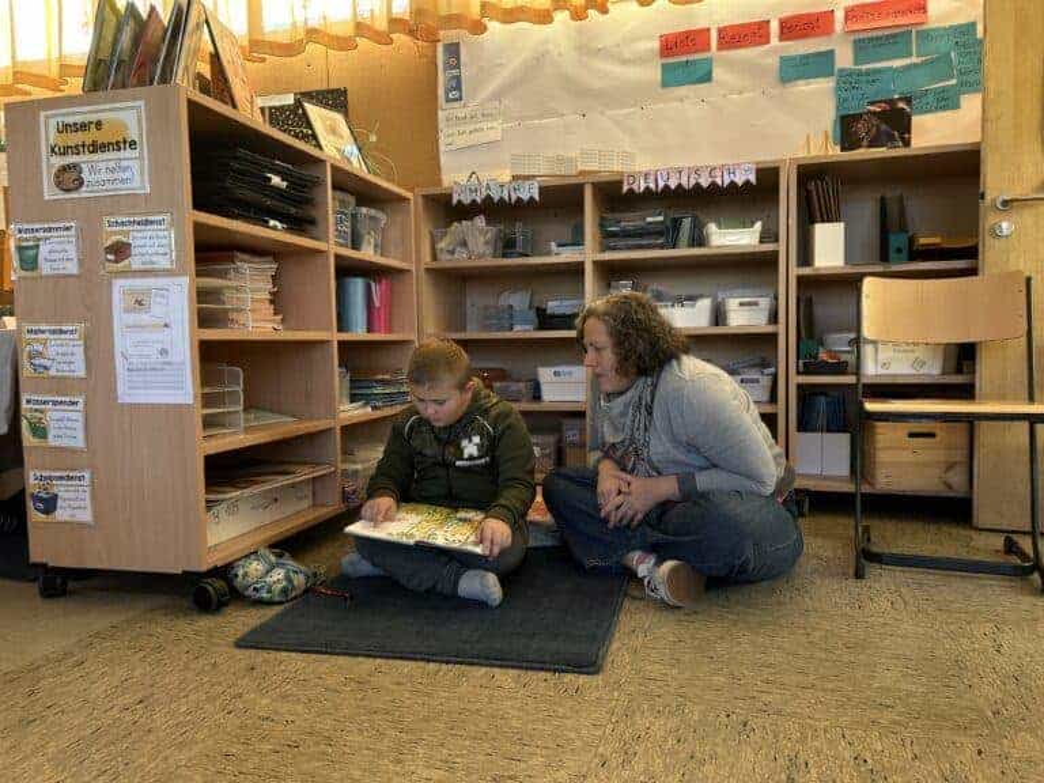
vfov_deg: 53.1
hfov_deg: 67.3
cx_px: 522
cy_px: 392
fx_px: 784
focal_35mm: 26
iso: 40
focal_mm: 5.7
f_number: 1.5
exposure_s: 1/121
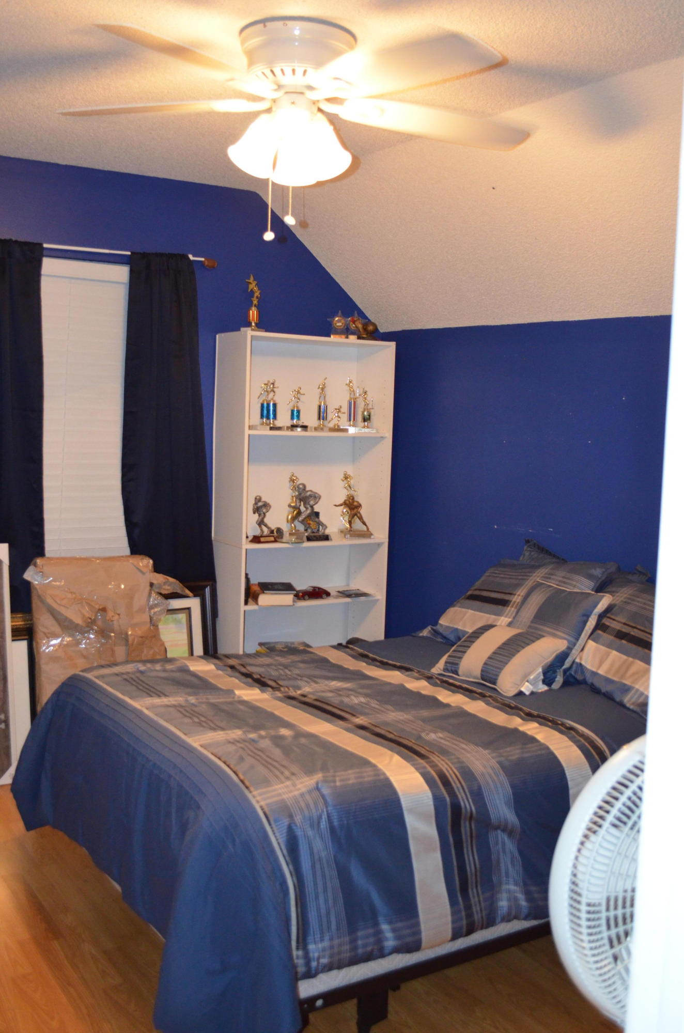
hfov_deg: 36.7
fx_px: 1031
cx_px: 342
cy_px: 516
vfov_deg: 53.2
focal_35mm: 36
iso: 2500
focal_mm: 24
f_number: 4
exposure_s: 1/60
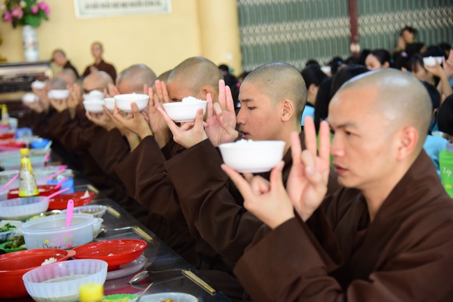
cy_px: 151
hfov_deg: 30.9
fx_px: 818
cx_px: 226
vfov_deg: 20.9
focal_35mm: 65
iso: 2000
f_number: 4
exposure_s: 1/40
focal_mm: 65
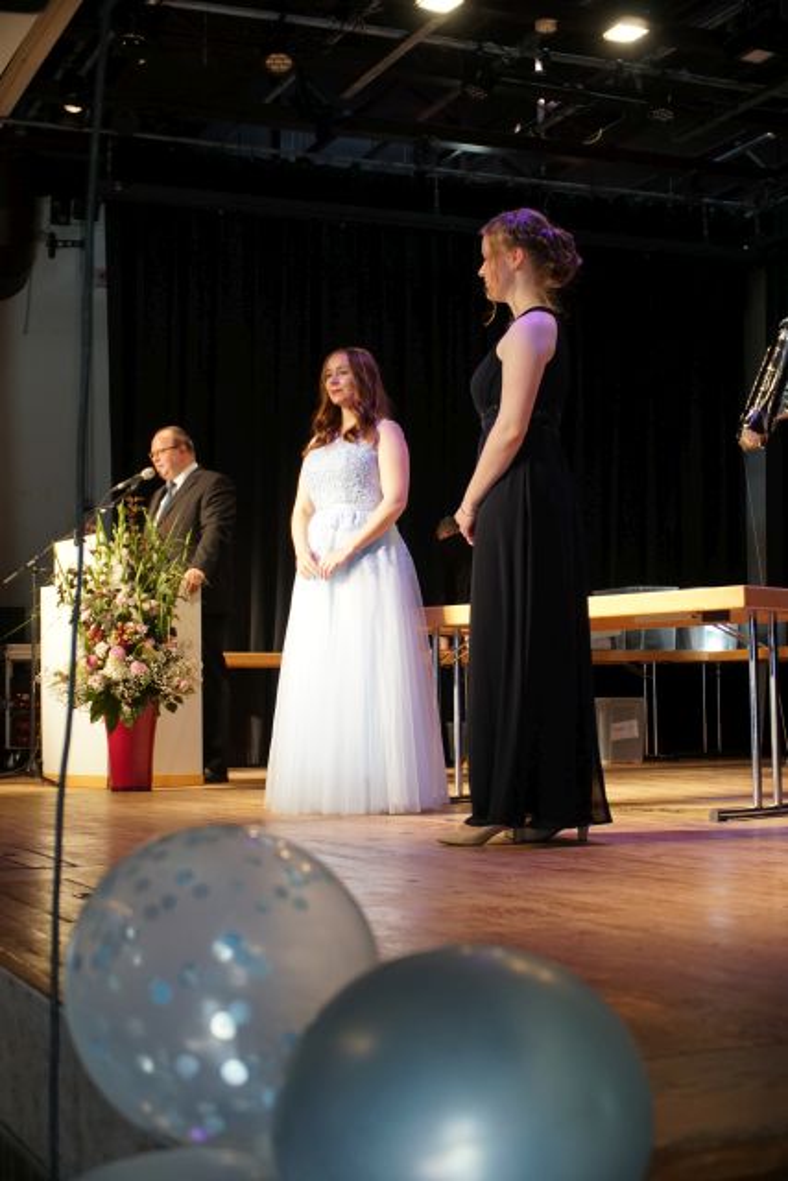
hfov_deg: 29.0
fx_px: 1526
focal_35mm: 46
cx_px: 394
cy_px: 590
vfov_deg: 42.3
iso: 1000
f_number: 4
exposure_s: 1/160
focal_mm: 31
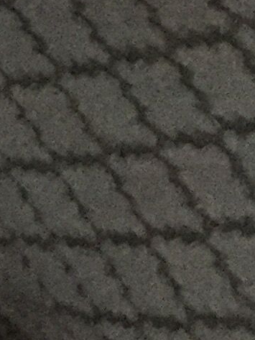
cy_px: -360
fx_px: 2101
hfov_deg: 6.4
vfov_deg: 8.7
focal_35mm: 214
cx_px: -468
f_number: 2.4
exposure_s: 1/25
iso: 200
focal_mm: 3.3
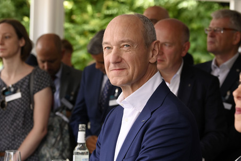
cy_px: 80
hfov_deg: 23.7
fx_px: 575
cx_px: 120
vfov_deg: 15.9
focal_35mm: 86
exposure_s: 1/250
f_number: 5.6
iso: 400
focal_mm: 86
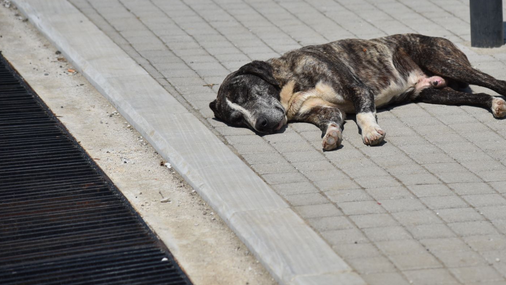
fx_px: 2468
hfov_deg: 11.7
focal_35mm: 184
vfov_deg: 6.6
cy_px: 76
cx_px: 367
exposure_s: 1/4000
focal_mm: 120
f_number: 4
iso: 220
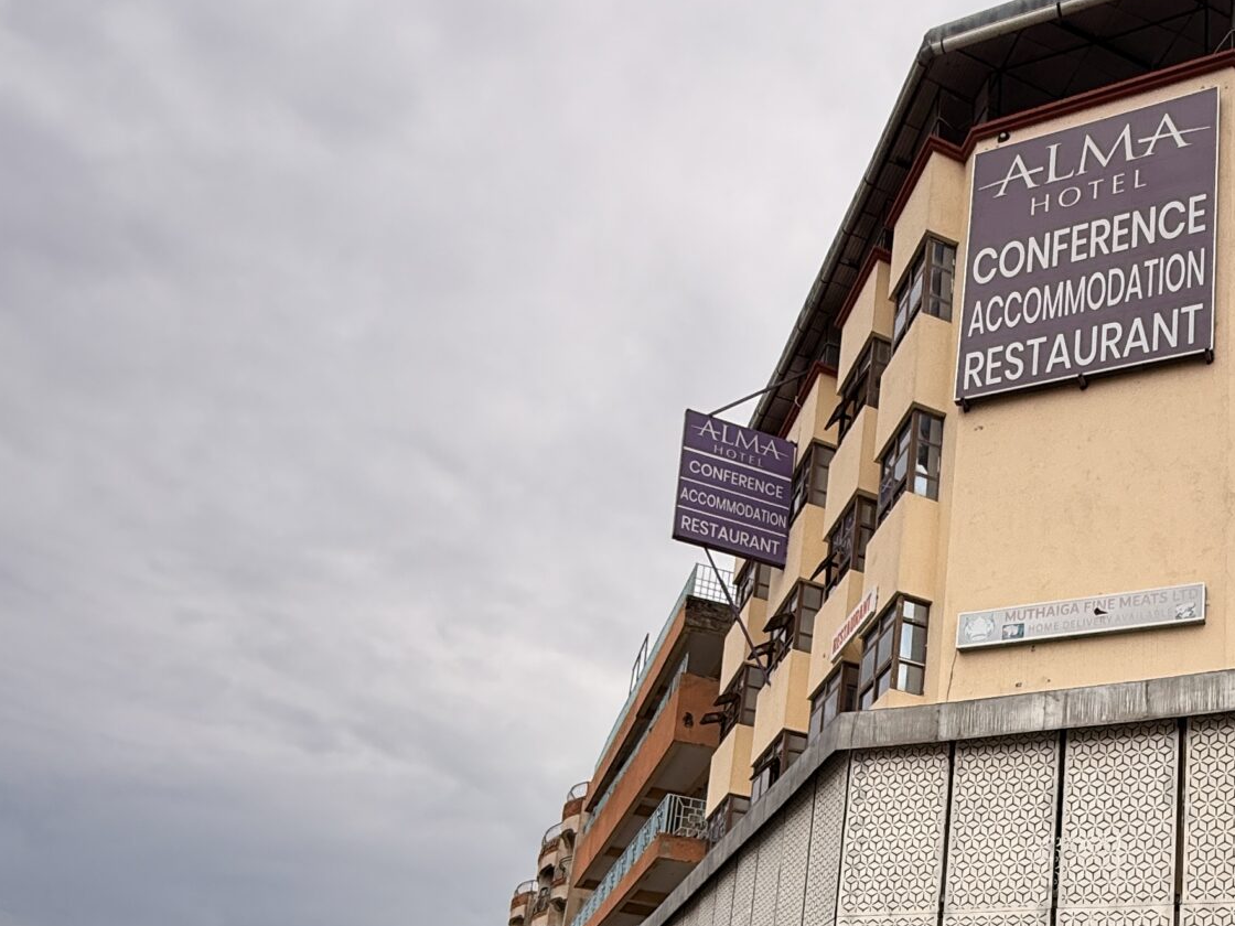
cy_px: 960
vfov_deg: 38.4
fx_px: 1142
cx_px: 965
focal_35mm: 32
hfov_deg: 53.5
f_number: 2.2
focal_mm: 2.22
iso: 50
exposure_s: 1/1497
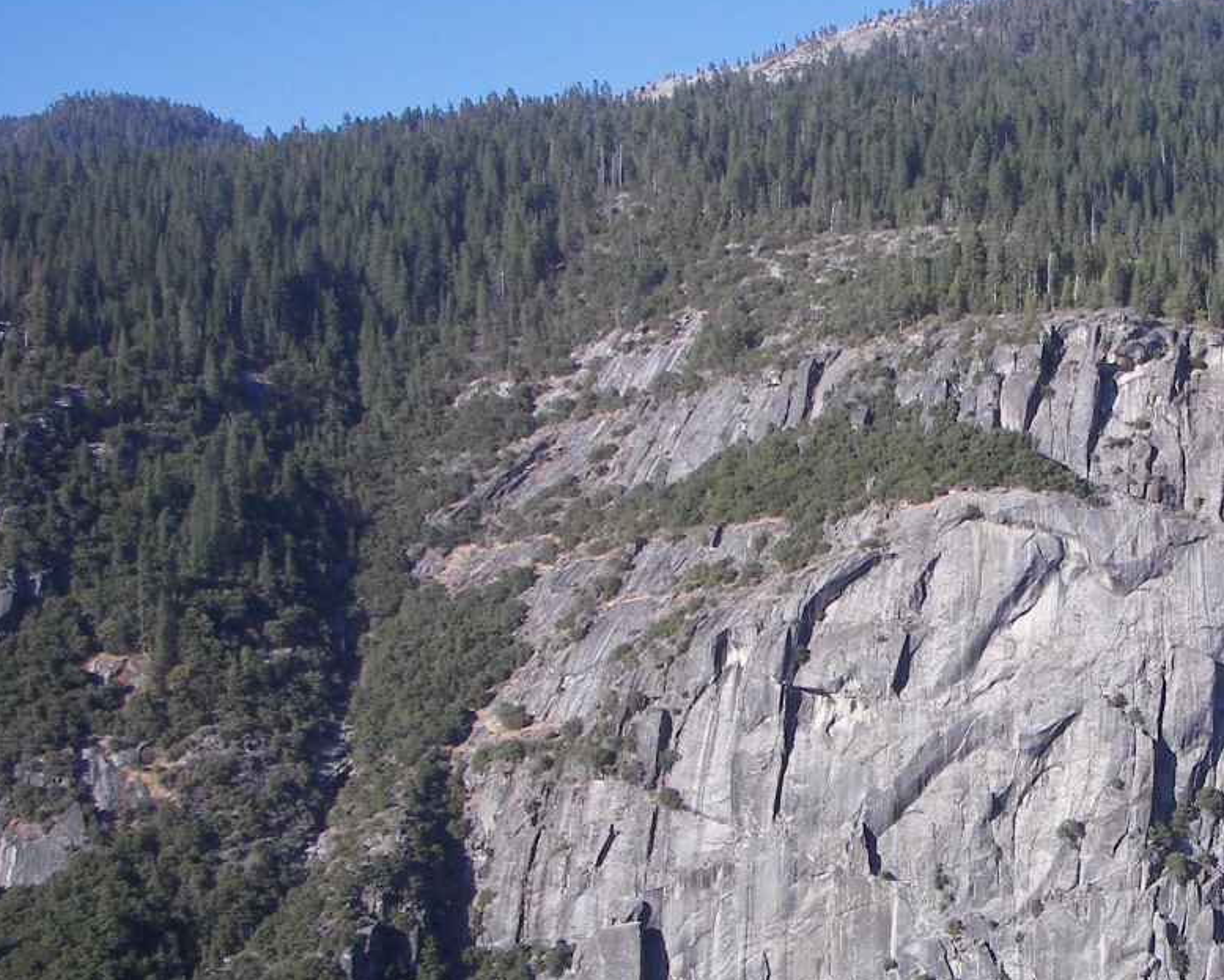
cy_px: 579
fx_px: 2356
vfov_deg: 23.5
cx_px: 999
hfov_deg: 28.4
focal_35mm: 65
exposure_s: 1/800
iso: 64
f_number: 2.8
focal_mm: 6
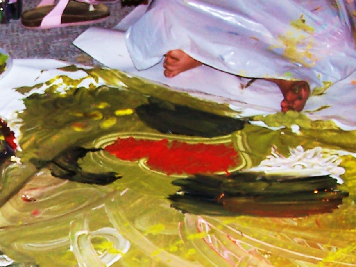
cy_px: 232
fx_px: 1090
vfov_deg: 13.9
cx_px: -23
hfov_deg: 18.0
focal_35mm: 106
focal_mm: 6.7
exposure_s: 1/60
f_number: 2.8
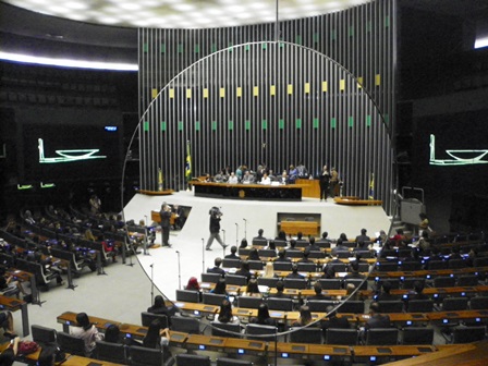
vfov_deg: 53.1
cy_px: 183
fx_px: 367
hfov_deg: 67.3
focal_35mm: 26
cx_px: 244
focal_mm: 4.6
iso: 640
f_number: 2.8
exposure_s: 1/30
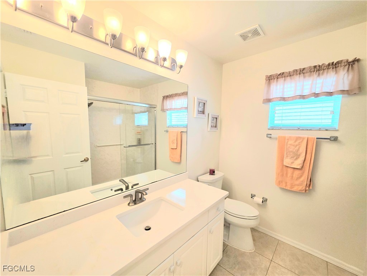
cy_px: 138
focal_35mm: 13
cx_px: 184
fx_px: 138
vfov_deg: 89.9
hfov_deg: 106.2
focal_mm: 2.2
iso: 100
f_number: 1.9
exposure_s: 1/120
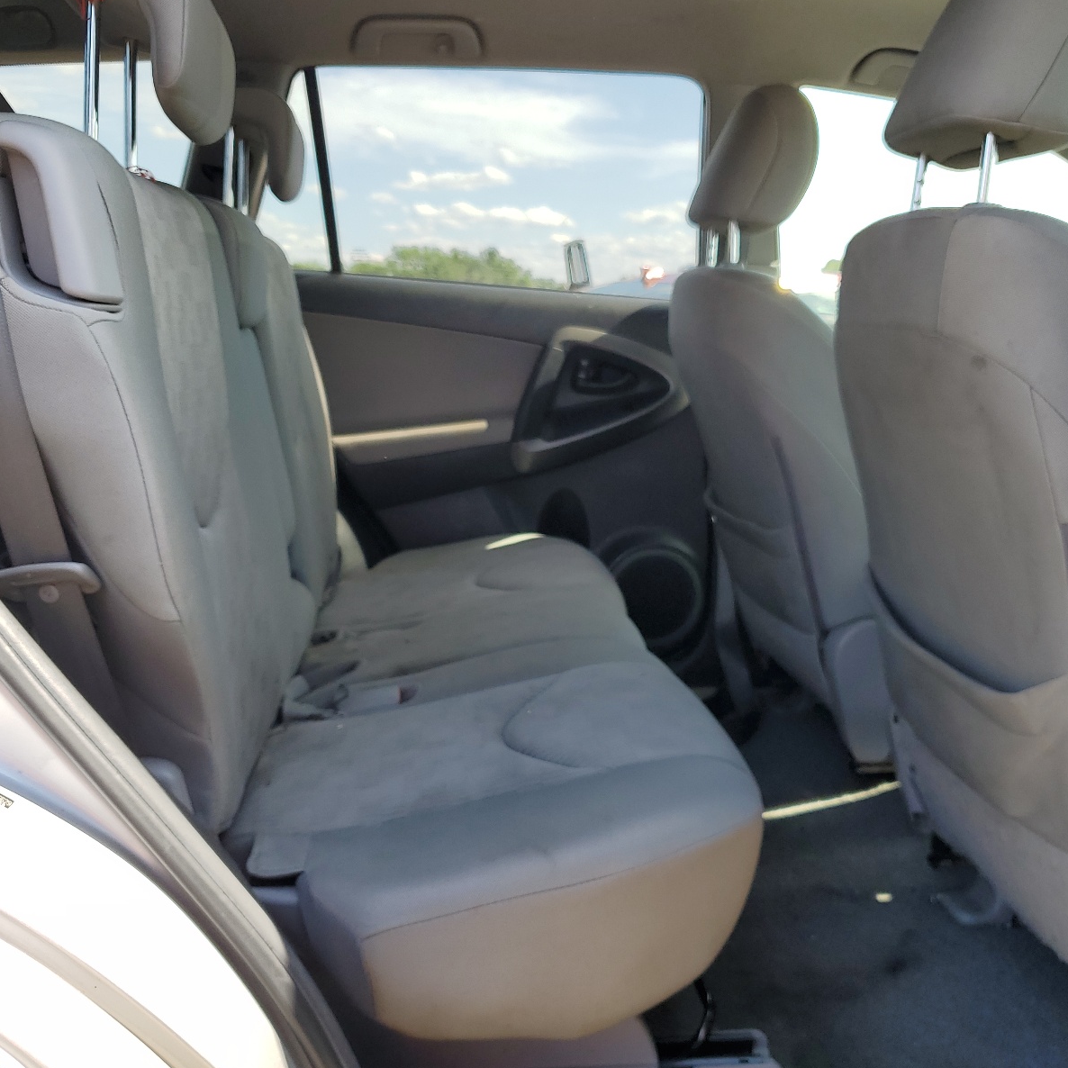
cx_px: 547
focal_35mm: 31
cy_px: 532
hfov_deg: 52.5
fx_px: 1082
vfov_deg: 52.5
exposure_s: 1/556
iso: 50
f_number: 1.5
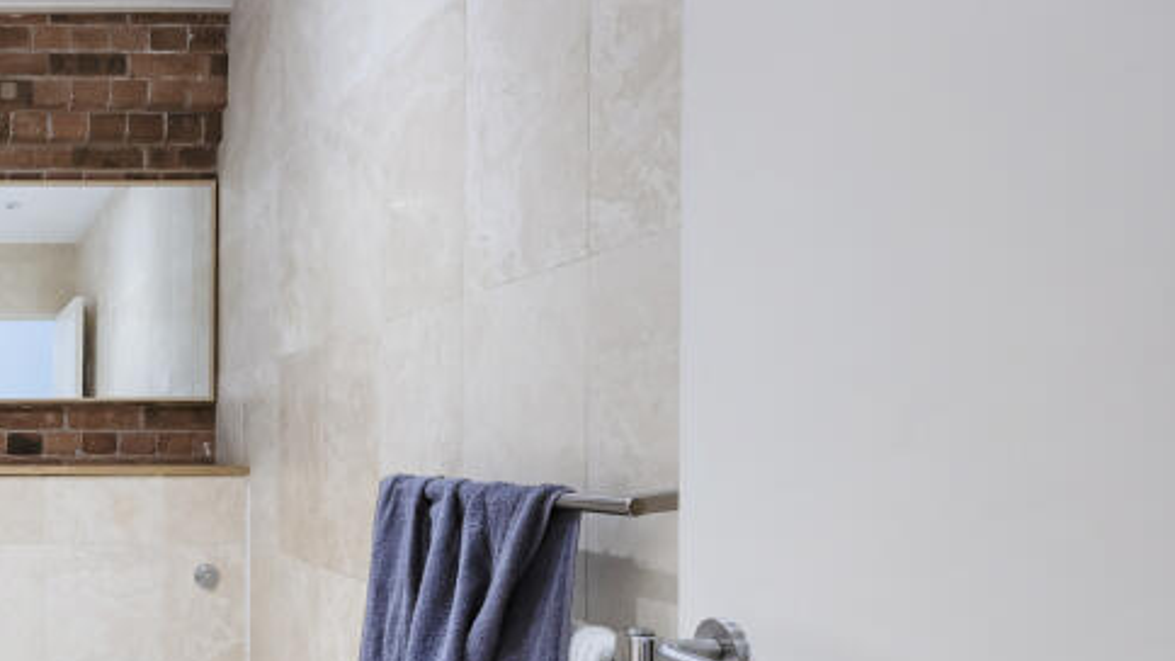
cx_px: -41
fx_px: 966
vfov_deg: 37.3
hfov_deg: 49.1
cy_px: 453
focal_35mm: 31
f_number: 10
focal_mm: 14
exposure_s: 1/4
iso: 400
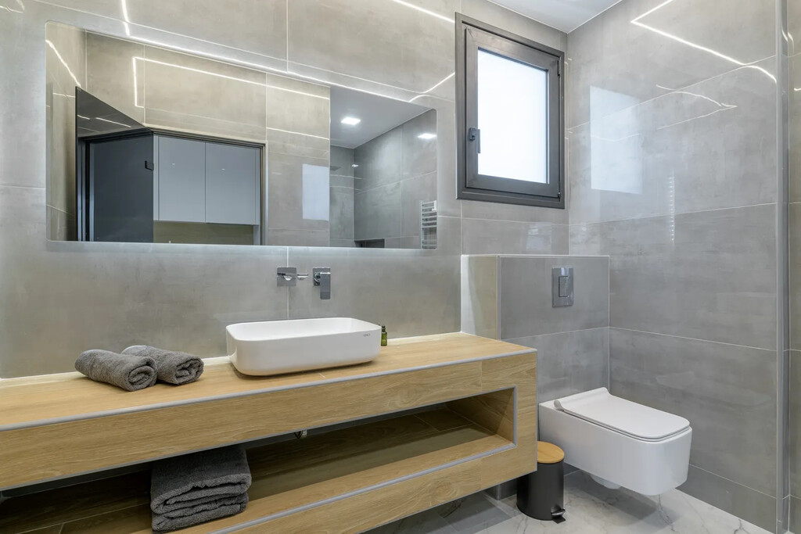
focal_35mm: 19
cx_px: 400
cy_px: 267
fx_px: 423
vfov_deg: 64.6
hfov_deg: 86.9
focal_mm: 19
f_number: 11
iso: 64
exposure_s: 1/6
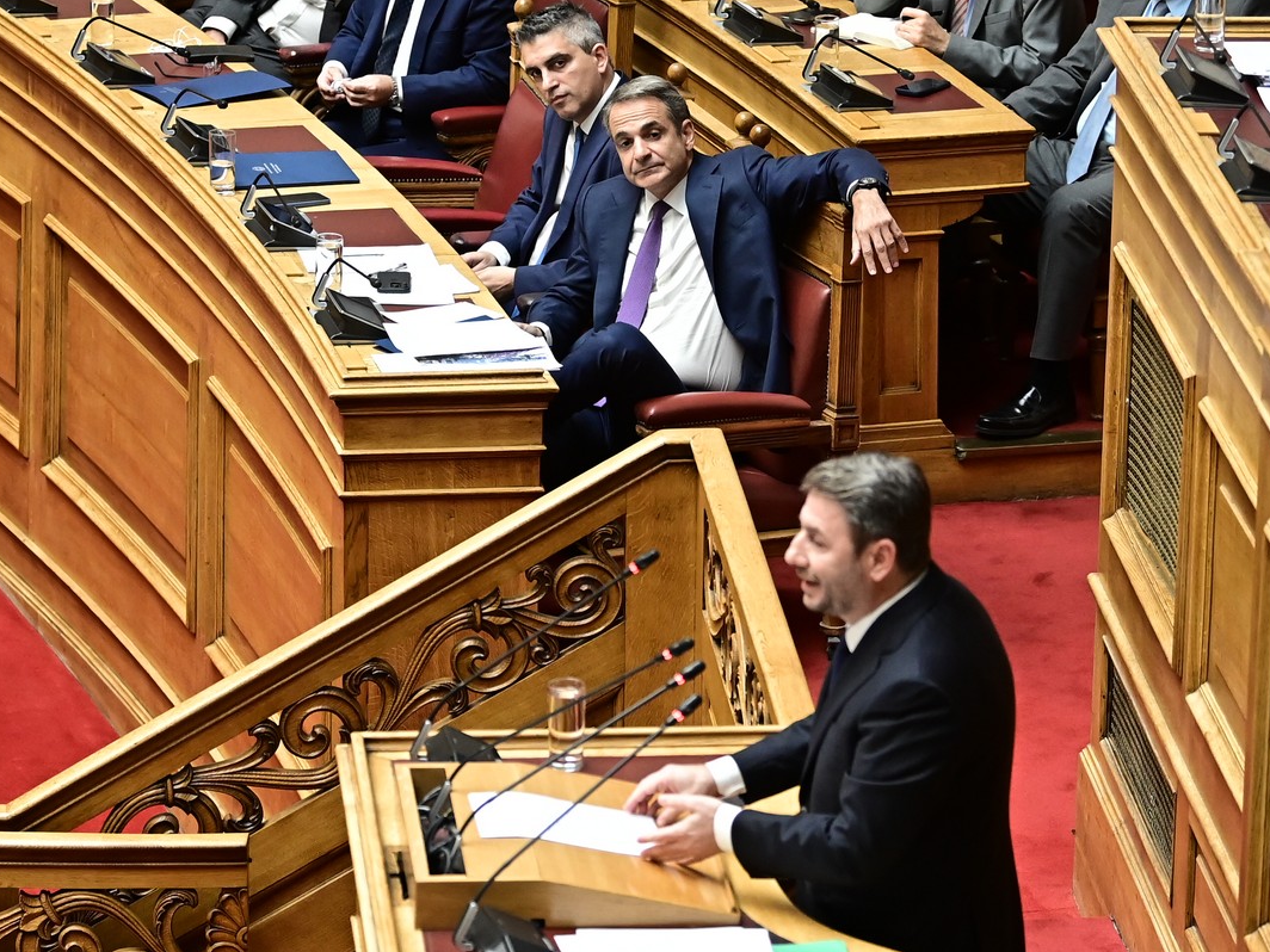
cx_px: 684
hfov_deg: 12.8
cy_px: 476
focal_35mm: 154
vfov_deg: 9.6
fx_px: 5650
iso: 1250
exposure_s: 1/400
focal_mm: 95
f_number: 3.2
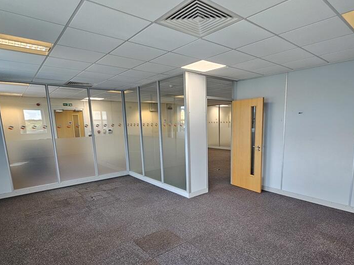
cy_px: 160
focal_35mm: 19
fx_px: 194
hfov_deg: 84.3
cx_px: 199
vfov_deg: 67.9
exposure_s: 1/50
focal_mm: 2.2
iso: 100
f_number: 2.2
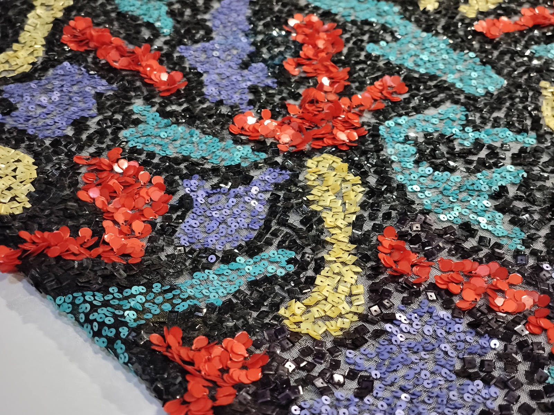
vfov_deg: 24.4
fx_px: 960
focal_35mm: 60
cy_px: 208
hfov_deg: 32.2
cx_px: 277
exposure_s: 1/1000
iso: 4000
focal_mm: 8.8
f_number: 2
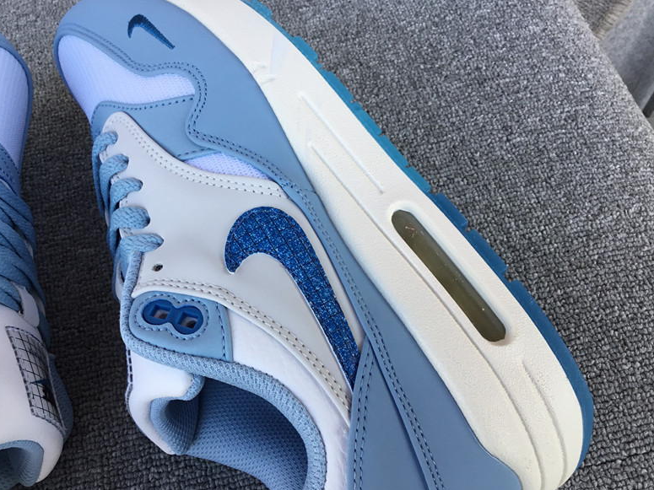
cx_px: 277
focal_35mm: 36
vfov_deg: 39.6
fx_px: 680
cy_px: 271
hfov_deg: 51.2
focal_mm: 3.3
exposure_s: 1/100
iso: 25
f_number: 2.4
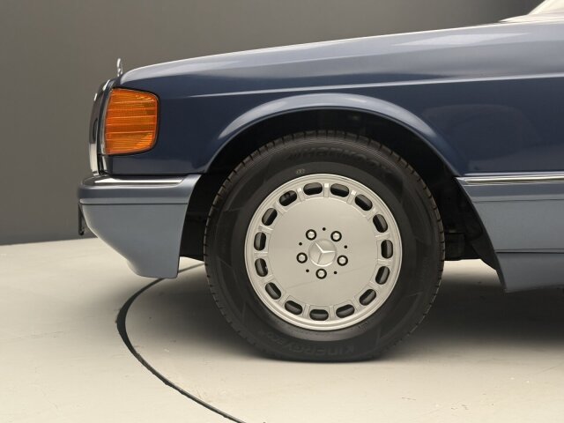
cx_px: 282
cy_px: 212
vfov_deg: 30.3
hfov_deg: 39.7
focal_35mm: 48
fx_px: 782
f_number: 1.78
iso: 160
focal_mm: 6.76
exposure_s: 1/70
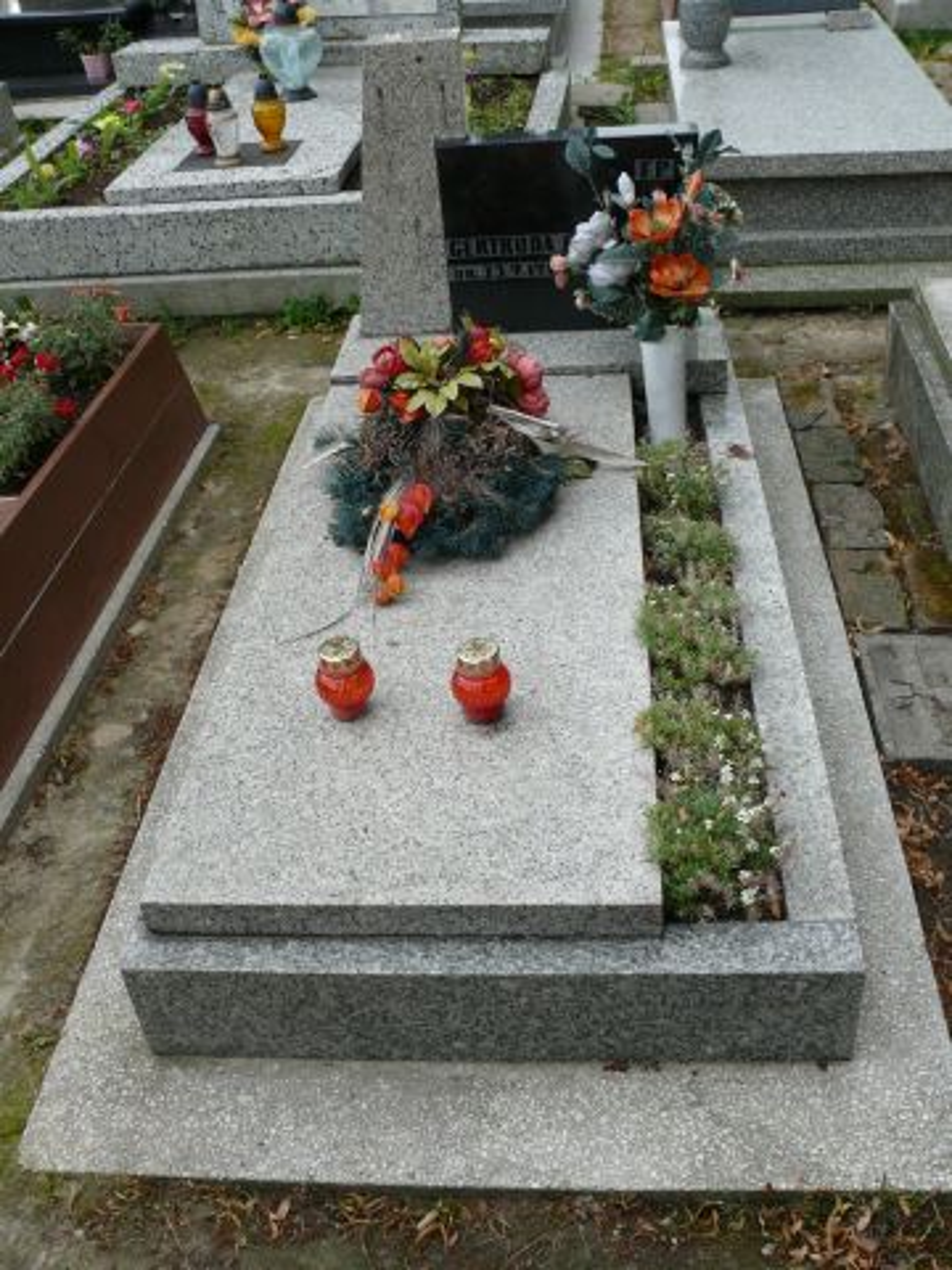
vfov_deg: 52.6
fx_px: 1283
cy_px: 635
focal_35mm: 35
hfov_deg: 40.7
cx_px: 476
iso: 100
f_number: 4
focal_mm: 7.4
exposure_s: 1/160
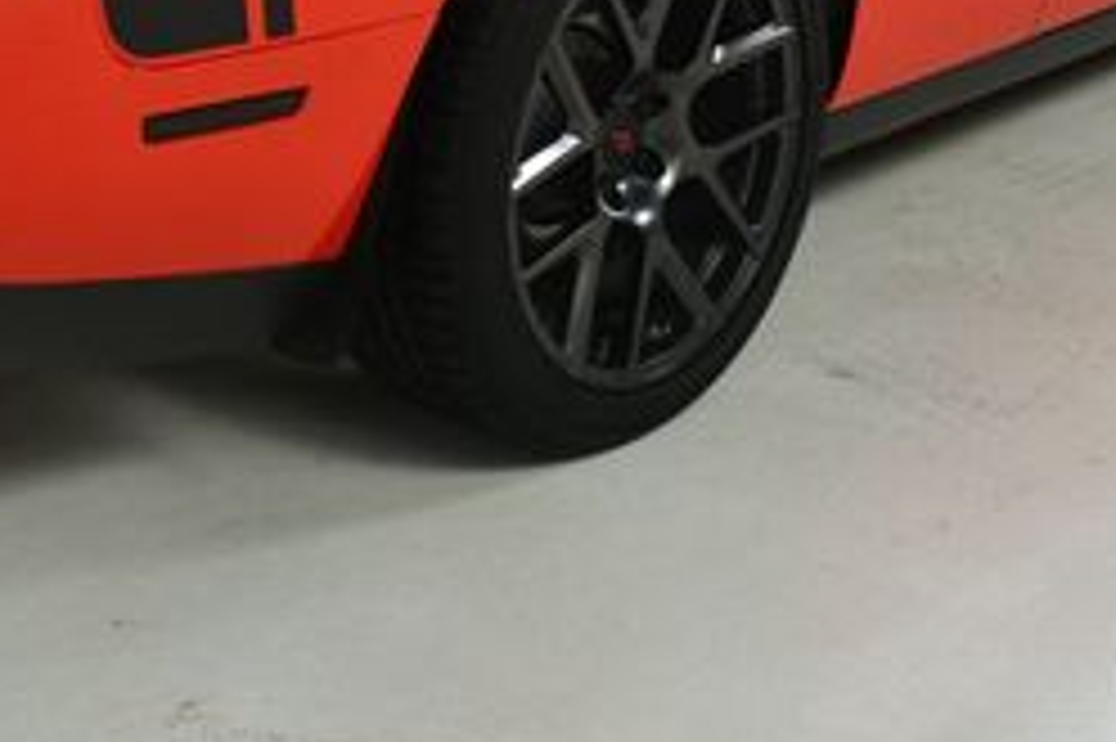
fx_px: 2881
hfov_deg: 21.9
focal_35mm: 93
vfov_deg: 14.2
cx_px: 387
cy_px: -184
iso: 100
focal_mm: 24
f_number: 13
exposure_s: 1/160
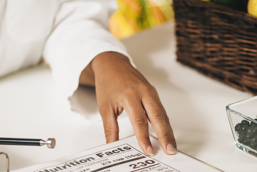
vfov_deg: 8.1
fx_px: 1214
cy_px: 77
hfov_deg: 12.1
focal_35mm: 170
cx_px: 153
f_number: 3
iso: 64
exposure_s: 1/160
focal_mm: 105
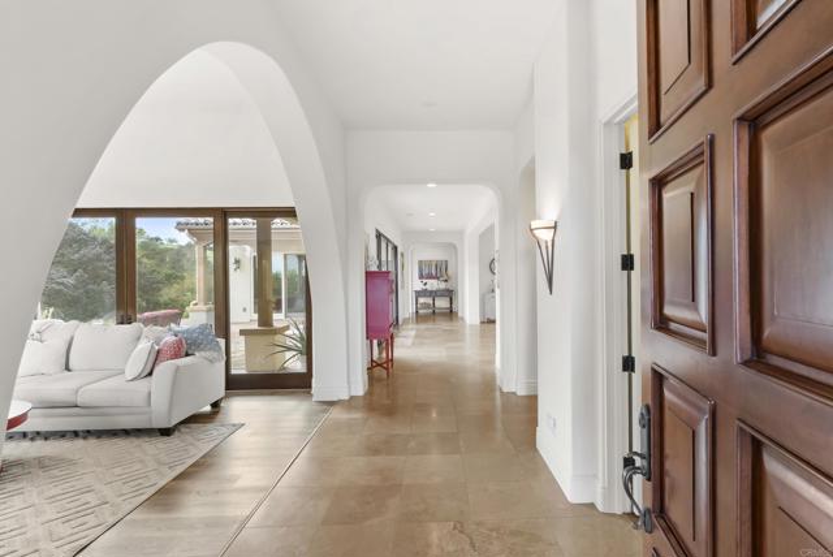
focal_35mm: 16
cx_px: 416
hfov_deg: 96.7
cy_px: 278
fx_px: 371
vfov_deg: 73.9
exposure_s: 1/4
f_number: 8
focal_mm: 16
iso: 500
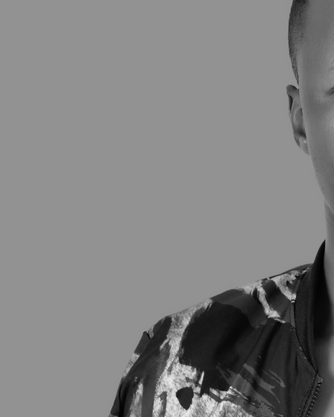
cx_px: 367
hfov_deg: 9.1
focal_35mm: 168
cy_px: 500
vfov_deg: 11.3
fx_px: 2076
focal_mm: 40
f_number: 6.3
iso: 125
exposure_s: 1/80
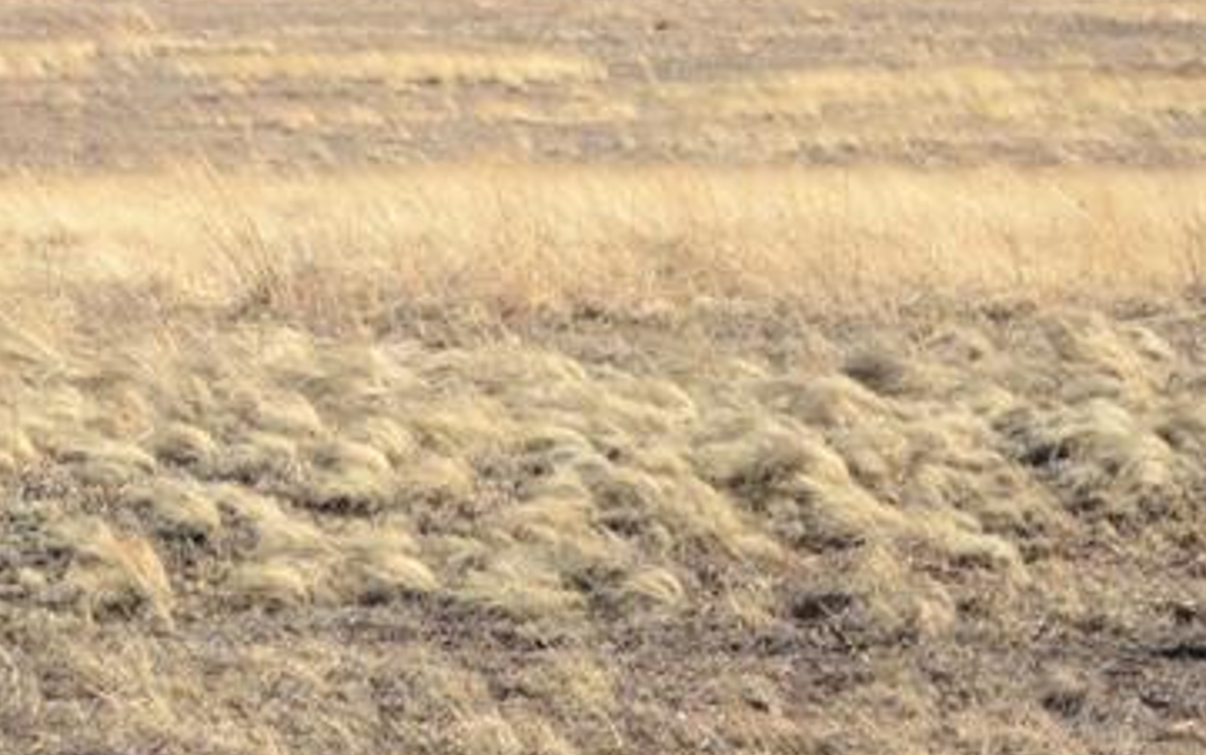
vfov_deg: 5.5
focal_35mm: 238
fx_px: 7841
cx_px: 207
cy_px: -354
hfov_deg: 8.8
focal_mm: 55
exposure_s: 1/200
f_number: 7.1
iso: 100
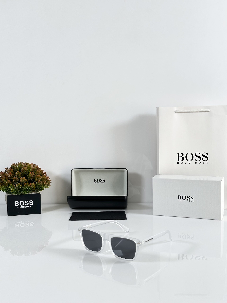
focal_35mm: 48
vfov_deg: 39.7
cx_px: 114
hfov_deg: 30.3
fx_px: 420
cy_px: 152
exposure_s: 1/100
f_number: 1.78
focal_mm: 6.86
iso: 50
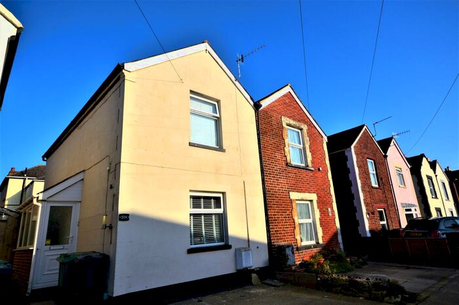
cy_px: 152
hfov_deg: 81.2
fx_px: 268
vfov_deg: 59.4
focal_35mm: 21
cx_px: 230
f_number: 11
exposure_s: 1/500
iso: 220
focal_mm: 14
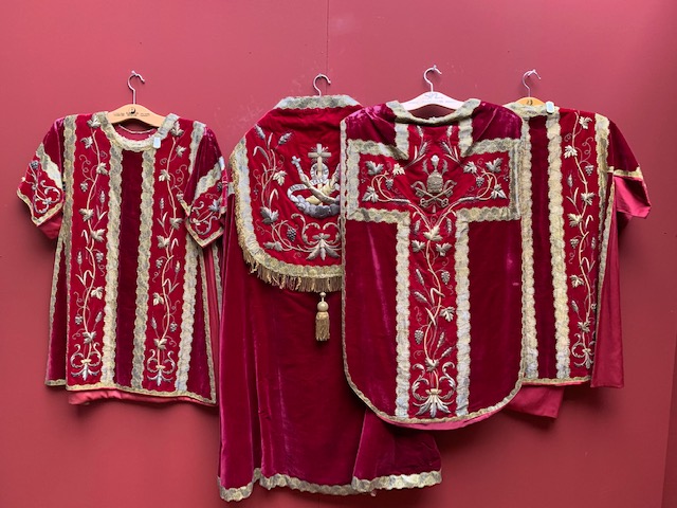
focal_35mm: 26
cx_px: 338
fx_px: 508
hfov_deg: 67.3
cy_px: 254
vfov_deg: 53.1
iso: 400
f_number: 1.8
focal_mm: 4.25
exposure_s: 1/48
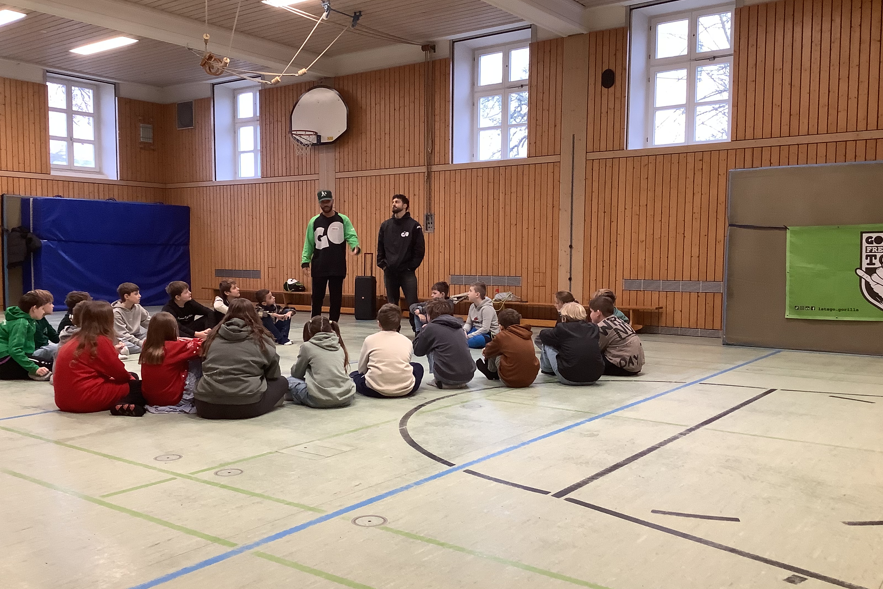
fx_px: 809
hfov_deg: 57.2
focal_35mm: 33
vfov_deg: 40.0
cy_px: 311
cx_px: 433
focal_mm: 3.3
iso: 200
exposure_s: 1/50
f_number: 2.4
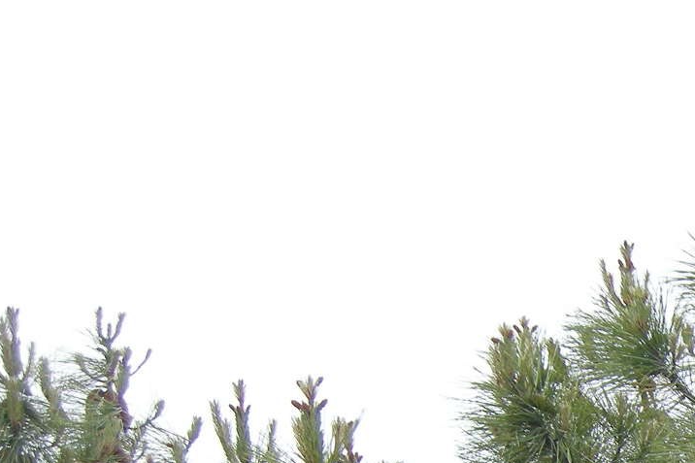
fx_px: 2355
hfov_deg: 15.2
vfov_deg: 10.5
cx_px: 1114
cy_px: 851
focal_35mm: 122
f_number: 3.4
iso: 64
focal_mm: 7.5
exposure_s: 1/78
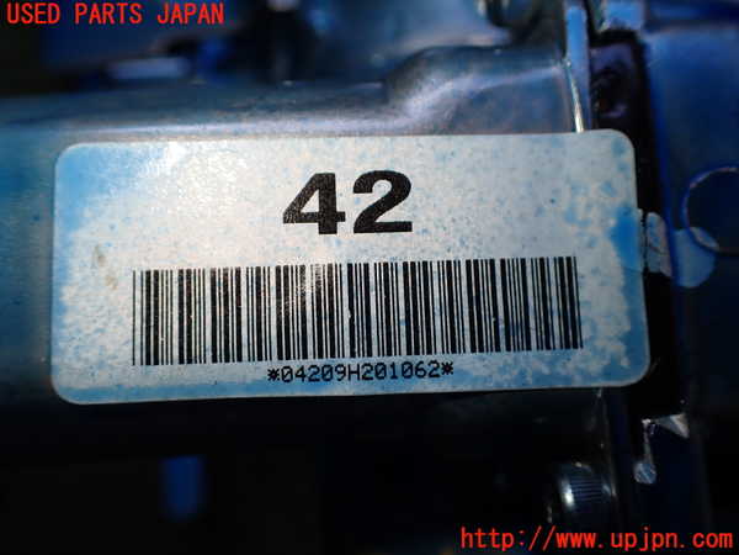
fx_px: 640
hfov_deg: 60.0
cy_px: 278
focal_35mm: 30
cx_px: 370
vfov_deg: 46.8
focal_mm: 5.4
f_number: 2.3
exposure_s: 1/200
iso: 100
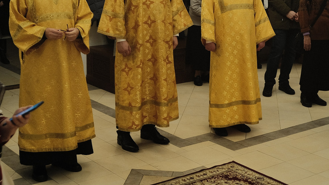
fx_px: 567
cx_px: 184
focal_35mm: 65
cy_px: 45
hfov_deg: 32.3
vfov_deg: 18.4
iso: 640
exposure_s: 1/60
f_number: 1.8
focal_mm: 23
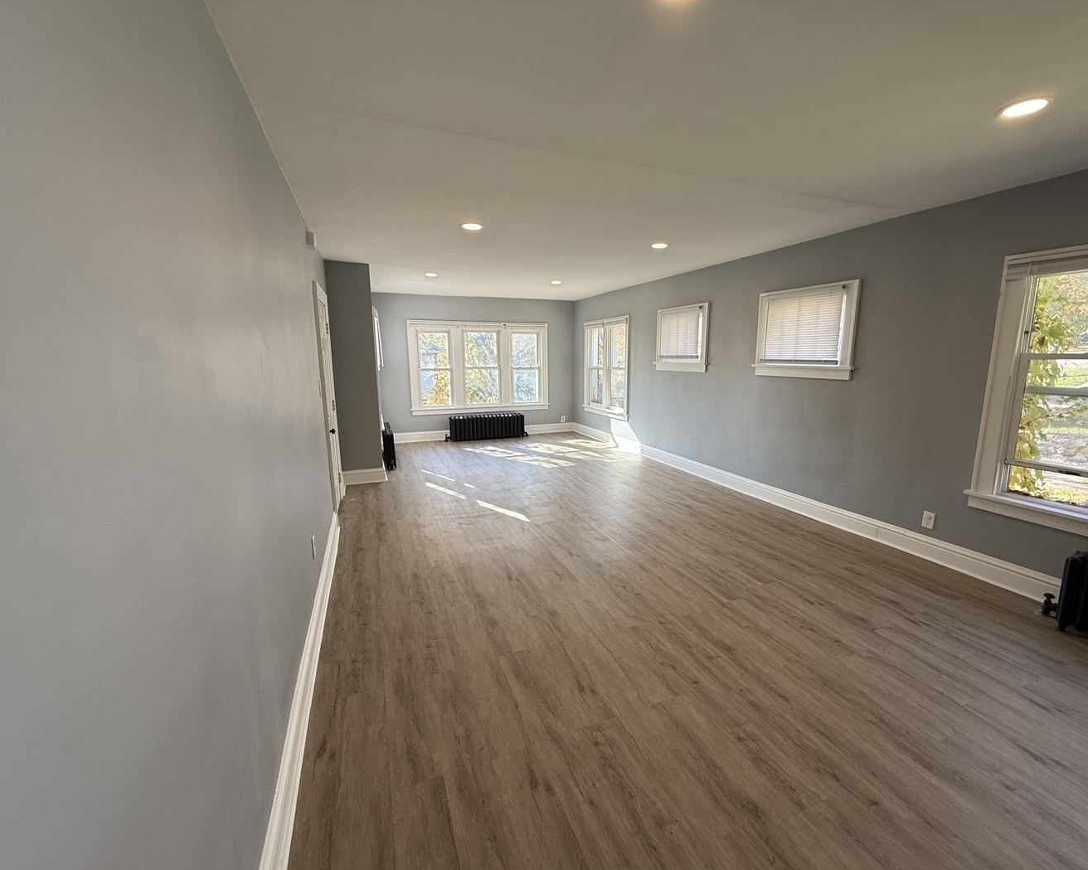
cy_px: 439
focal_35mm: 15
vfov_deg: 84.0
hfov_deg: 96.7
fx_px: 483
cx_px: 576
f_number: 2.2
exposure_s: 1/99
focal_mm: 2.22
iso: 64
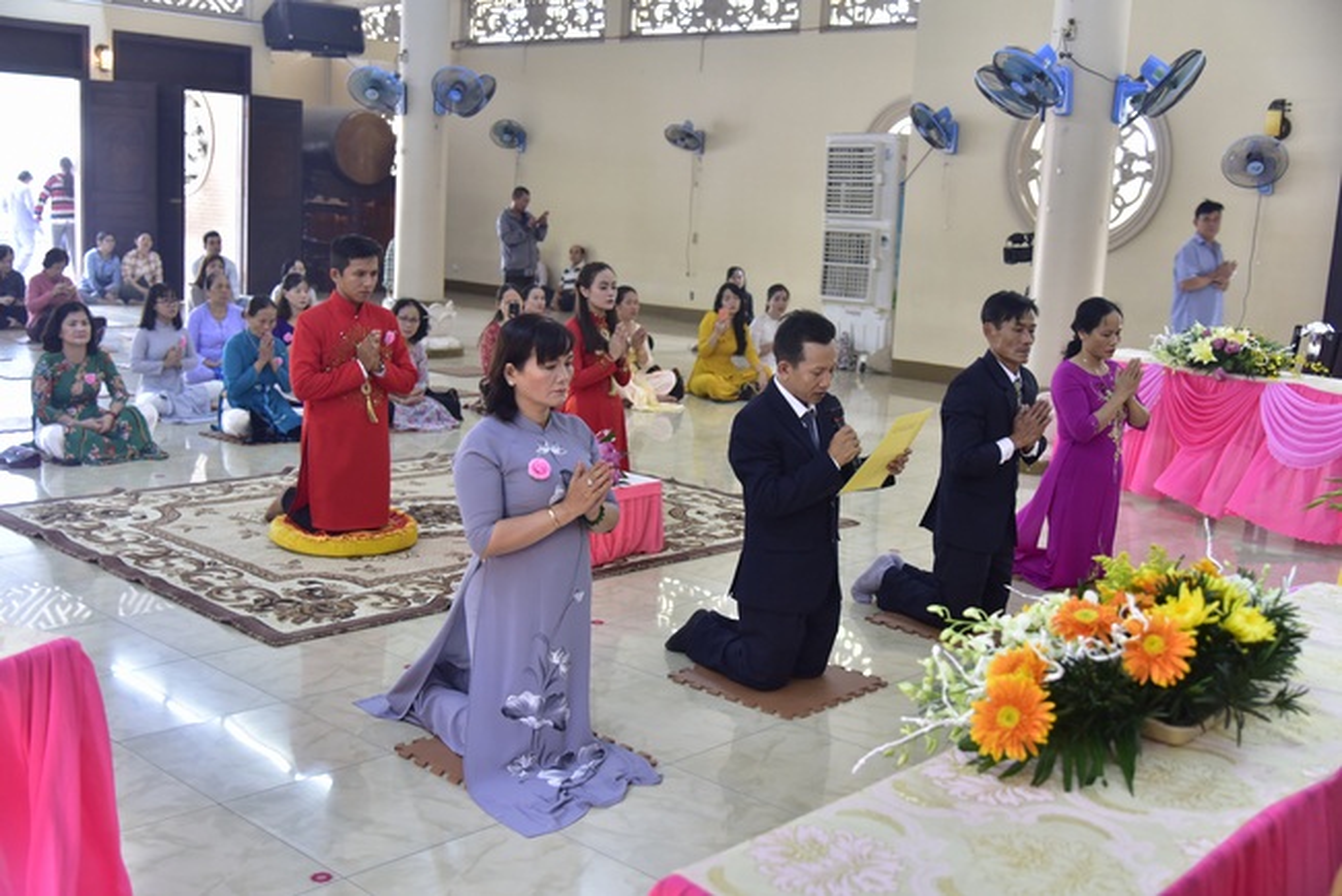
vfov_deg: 35.1
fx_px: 1417
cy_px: 448
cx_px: 671
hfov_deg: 50.7
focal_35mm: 38
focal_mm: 38
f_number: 4
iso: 800
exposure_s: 1/50
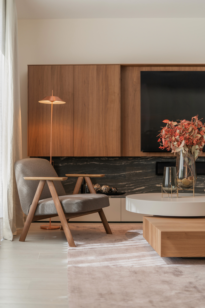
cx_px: 102
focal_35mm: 50
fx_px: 427
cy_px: 154
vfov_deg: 39.6
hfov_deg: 27.0
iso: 160
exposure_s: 1/320
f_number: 1.8
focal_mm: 50
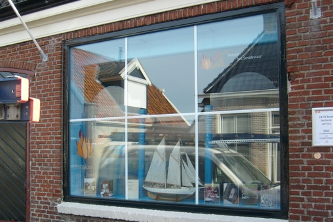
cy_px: 138
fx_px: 398
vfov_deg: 31.1
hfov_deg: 45.4
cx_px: 155
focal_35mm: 43
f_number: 7.1
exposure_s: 1/90
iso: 80
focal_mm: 5.8
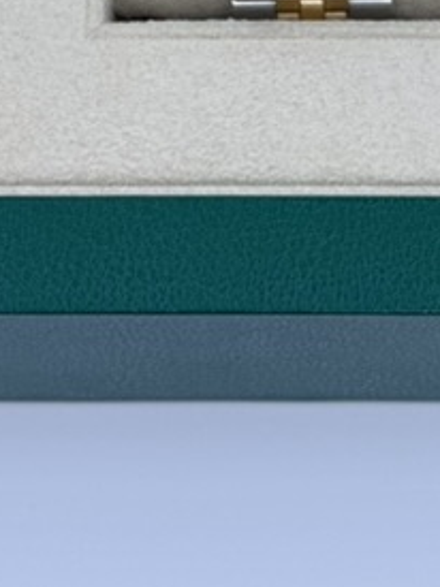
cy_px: -440
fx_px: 3036
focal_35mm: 179
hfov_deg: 8.3
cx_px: 258
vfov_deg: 10.4
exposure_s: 1/678
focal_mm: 6.76
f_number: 1.78
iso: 64
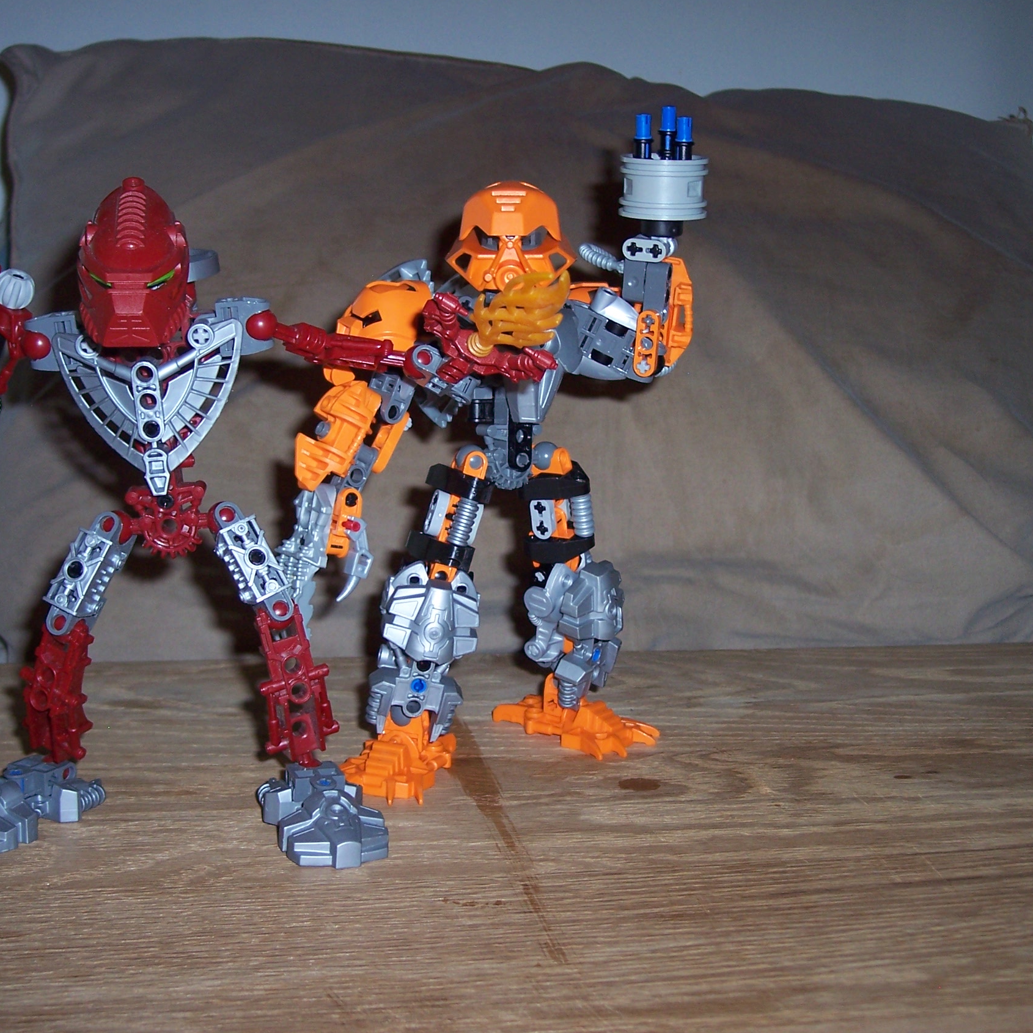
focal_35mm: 47
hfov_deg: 36.1
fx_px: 1587
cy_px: 509
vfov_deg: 36.1
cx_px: 497
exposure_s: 1/60
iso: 100
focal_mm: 8
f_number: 2.8
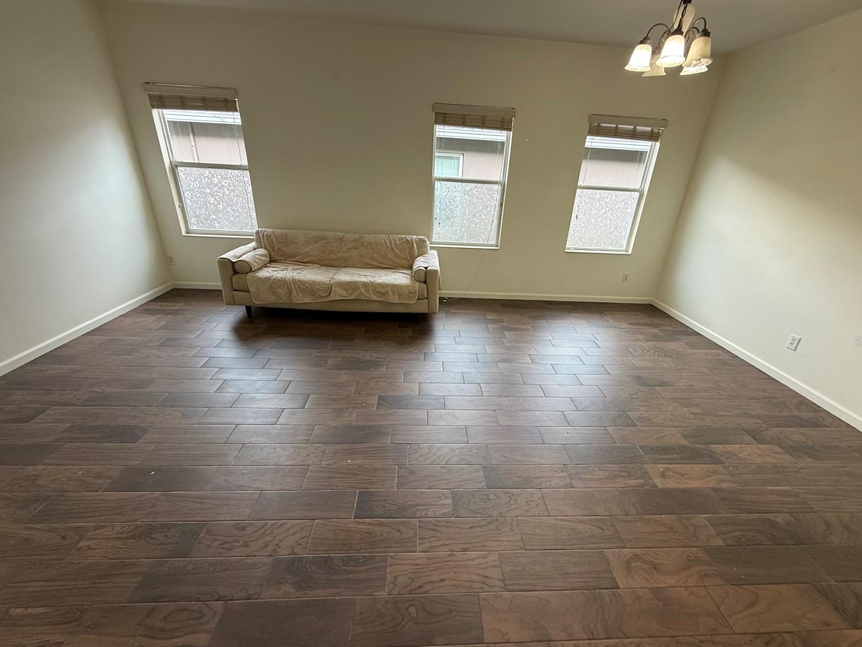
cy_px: 341
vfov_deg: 81.7
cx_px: 447
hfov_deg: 98.1
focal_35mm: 15
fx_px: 374
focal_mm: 2.22
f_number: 2.2
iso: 160
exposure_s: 1/120
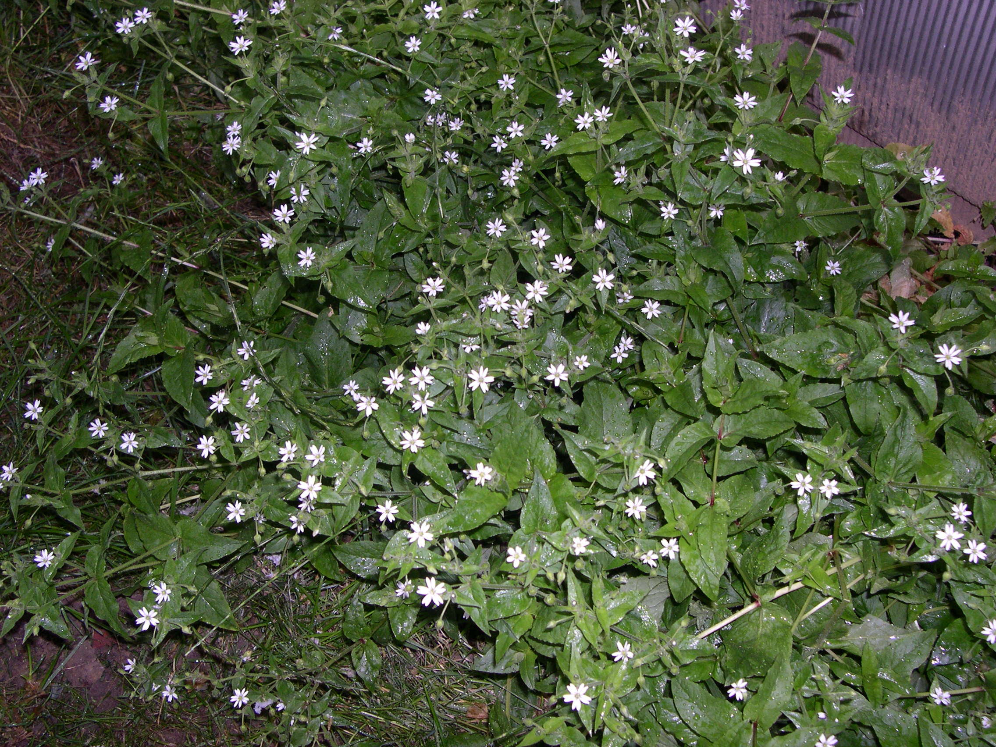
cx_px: 498
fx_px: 1093
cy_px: 374
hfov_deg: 49.0
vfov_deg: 37.7
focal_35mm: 38
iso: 162
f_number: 7.6
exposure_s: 1/30
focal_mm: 8
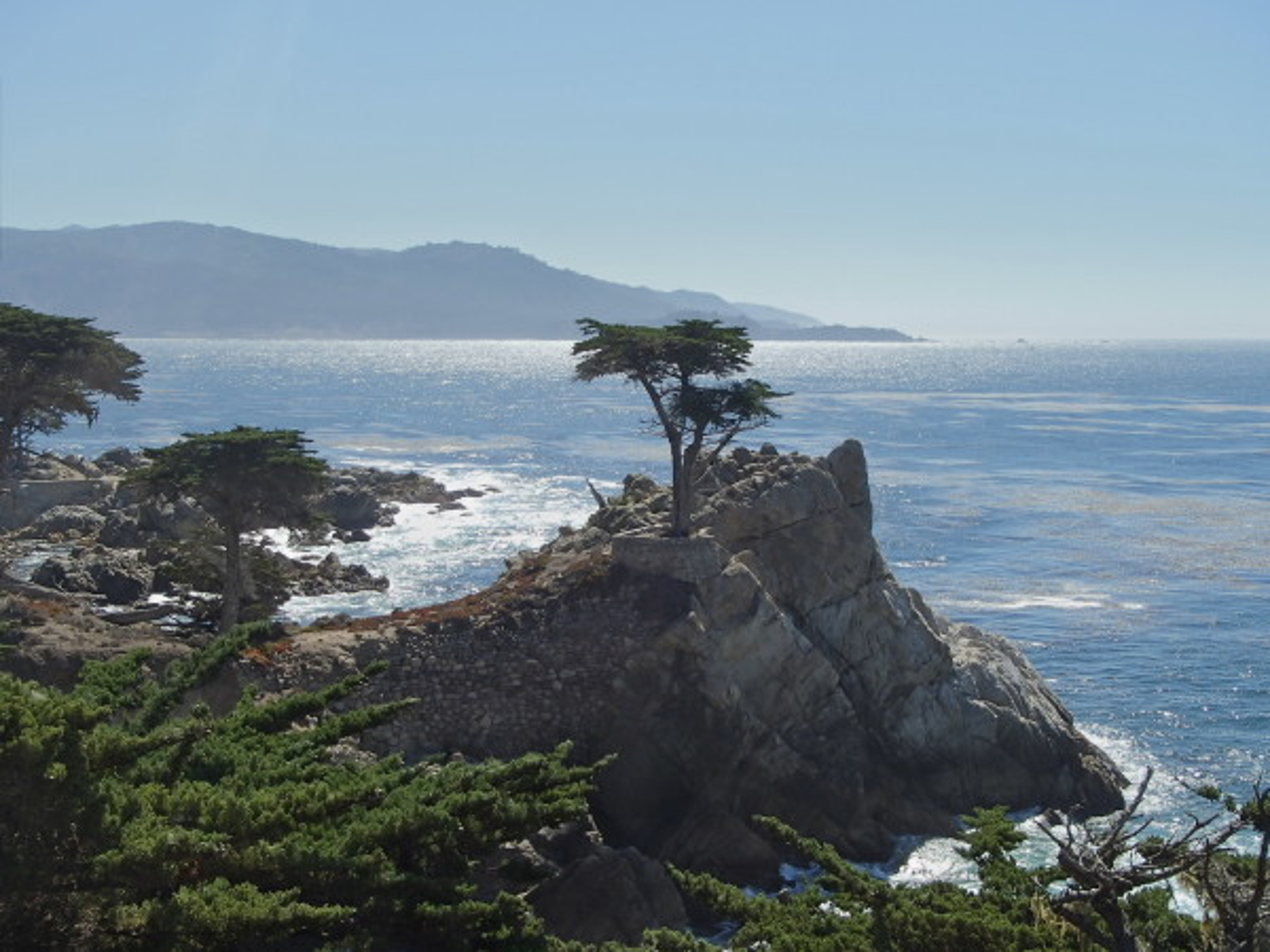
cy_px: 476
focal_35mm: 49
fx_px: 1798
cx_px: 635
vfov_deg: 29.7
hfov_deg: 38.9
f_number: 4.9
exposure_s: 1/500
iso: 100
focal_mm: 8.8
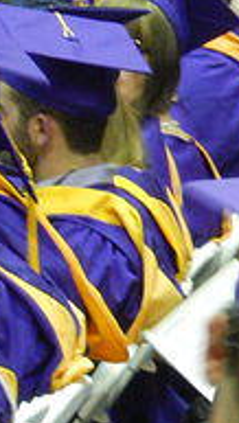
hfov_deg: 1.0
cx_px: 581
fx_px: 13445
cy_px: 138
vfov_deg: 1.8
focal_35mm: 1197
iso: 800
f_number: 6
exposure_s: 1/13
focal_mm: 59.5
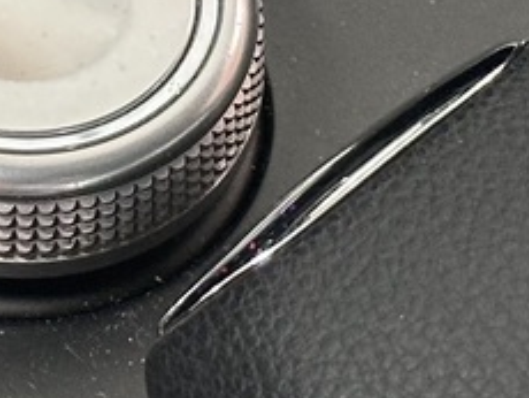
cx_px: 168
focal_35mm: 300
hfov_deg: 6.6
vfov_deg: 5.0
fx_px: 4589
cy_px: 90
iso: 200
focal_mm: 6.86
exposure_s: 1/60
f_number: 1.78
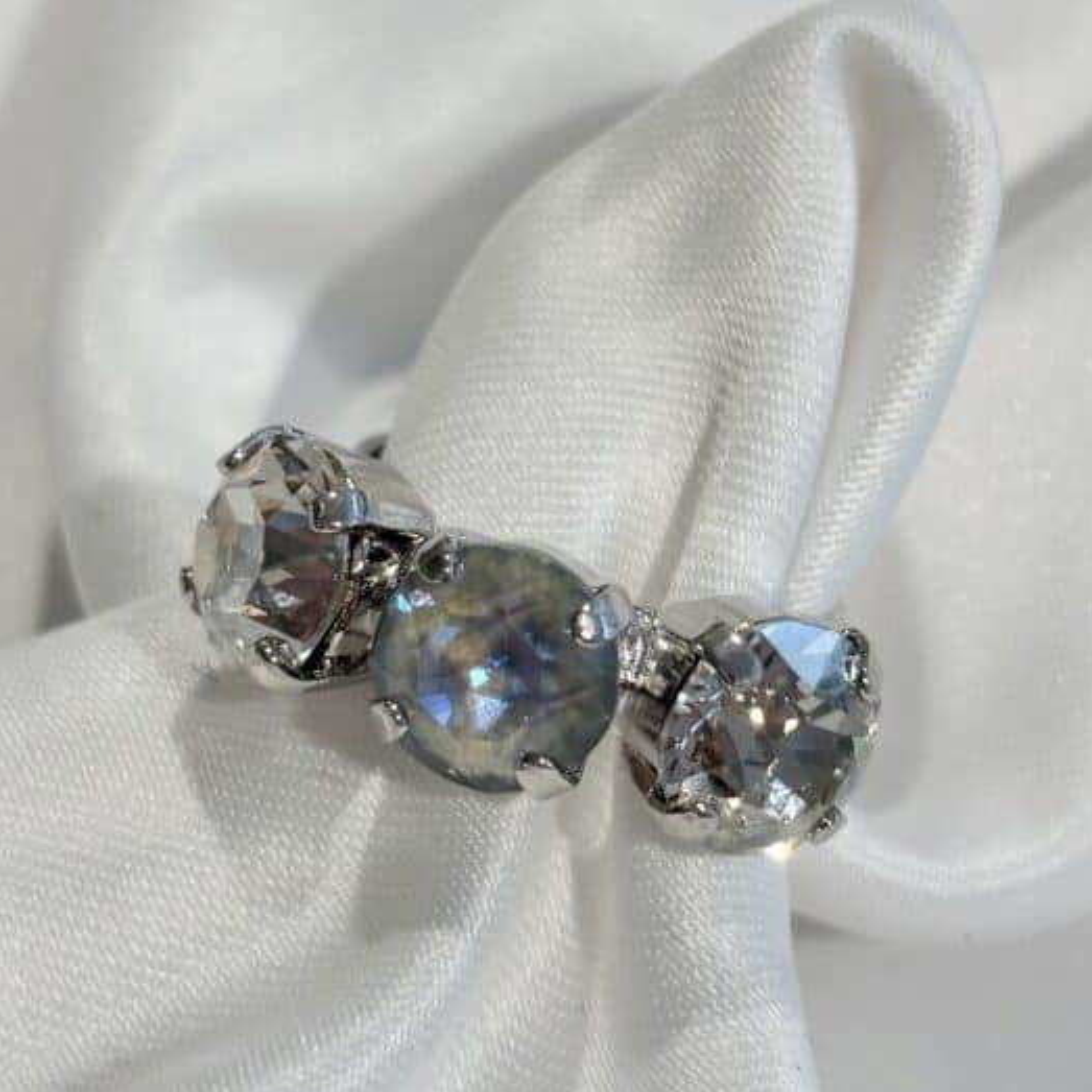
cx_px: 599
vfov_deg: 19.3
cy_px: 532
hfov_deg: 19.3
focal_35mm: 90
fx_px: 3212
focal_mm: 5.96
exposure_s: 1/397
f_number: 1.6
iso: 32
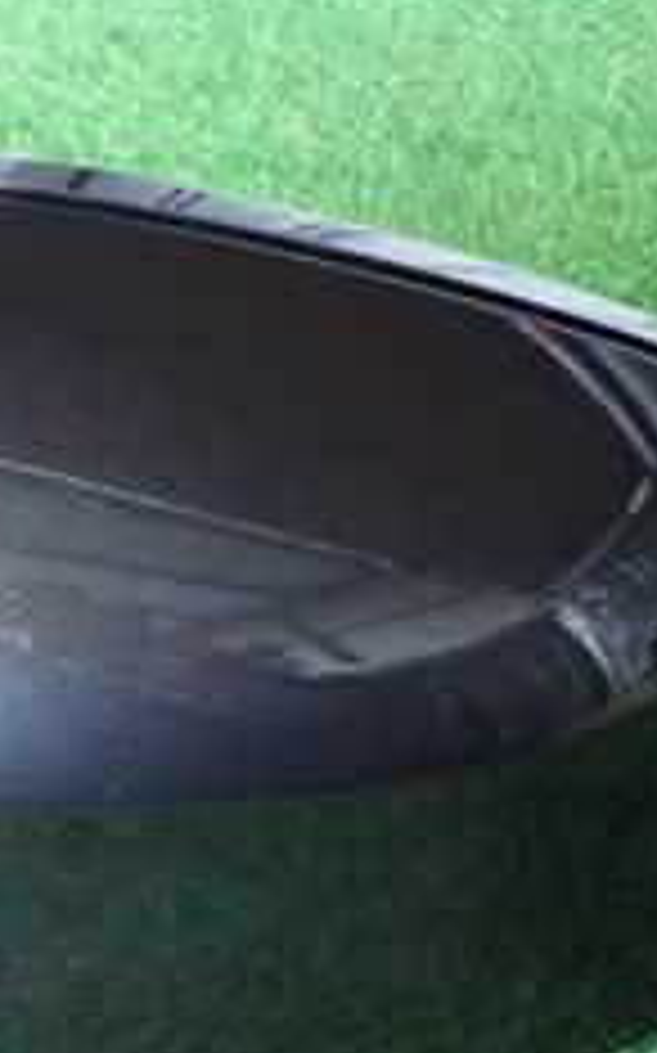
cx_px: -130
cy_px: 626
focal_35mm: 76
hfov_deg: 16.4
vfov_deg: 27.1
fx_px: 2180
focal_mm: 5.05
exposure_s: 1/30
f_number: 2.2
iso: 400
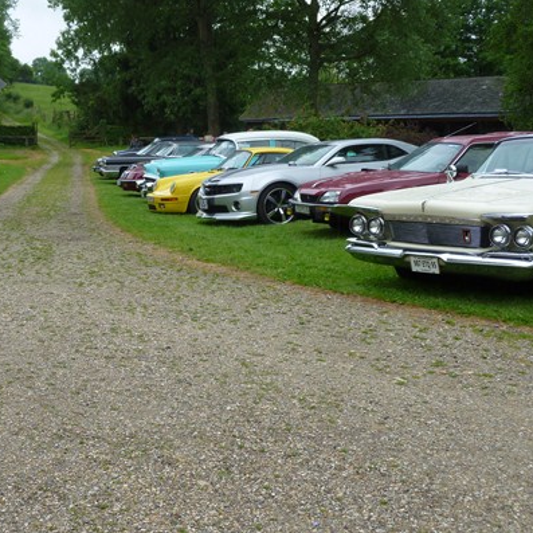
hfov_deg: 29.6
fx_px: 993
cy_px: 298
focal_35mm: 57
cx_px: 133
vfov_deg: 30.0
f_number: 4
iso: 80
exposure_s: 1/100
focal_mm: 7.2
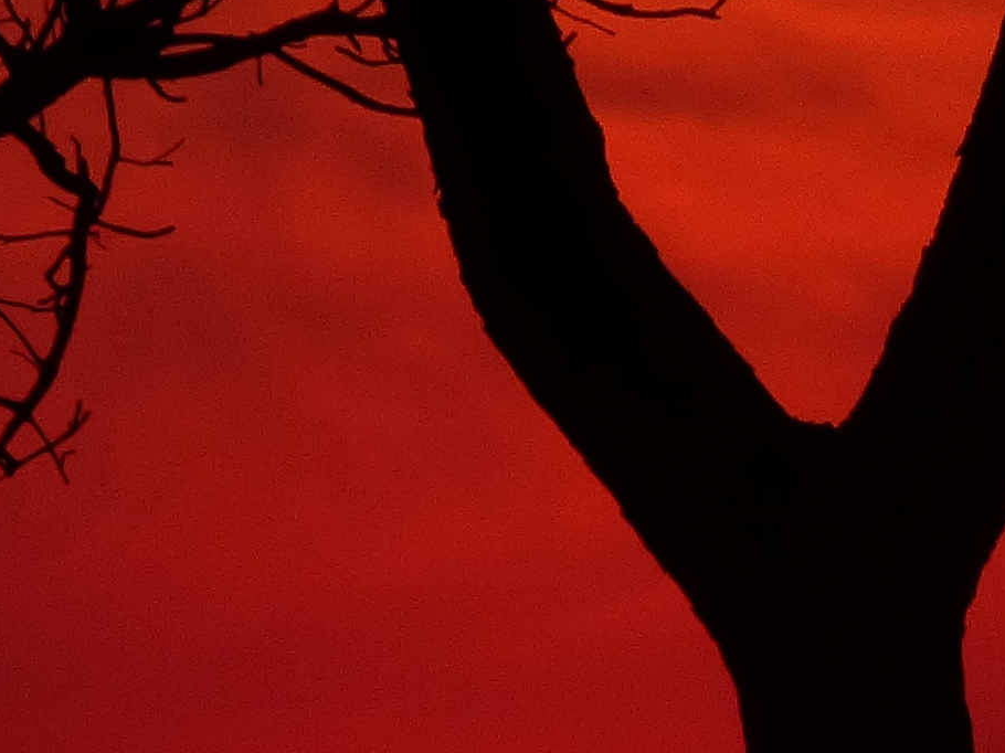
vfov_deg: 0.6
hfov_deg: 0.8
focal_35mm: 2638
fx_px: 76568
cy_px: 1279
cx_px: 719
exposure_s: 1/1600
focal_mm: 108
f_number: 5.6
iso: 160
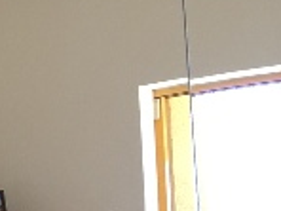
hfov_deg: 8.6
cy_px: 306
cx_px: -497
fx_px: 1632
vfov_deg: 7.3
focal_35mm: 201
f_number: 2.2
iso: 50
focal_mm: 4.15
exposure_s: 1/120
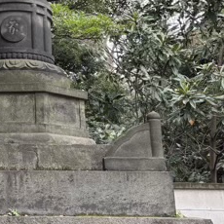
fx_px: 512
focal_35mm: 70
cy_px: 18
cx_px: 2
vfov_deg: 23.9
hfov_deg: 23.6
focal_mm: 5.96
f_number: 1.6
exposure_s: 1/73
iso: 125
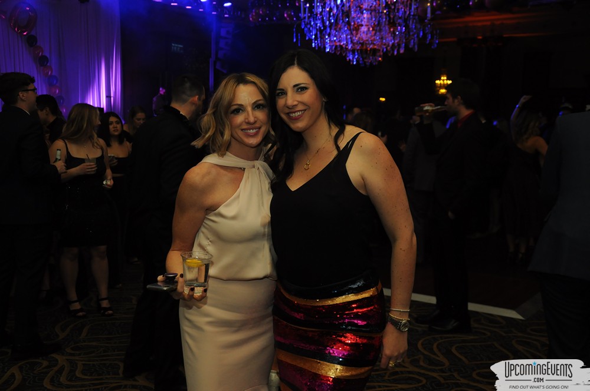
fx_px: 687
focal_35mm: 42
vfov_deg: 31.8
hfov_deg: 46.5
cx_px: 295
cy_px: 196
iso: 800
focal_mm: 28
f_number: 4
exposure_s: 1/60
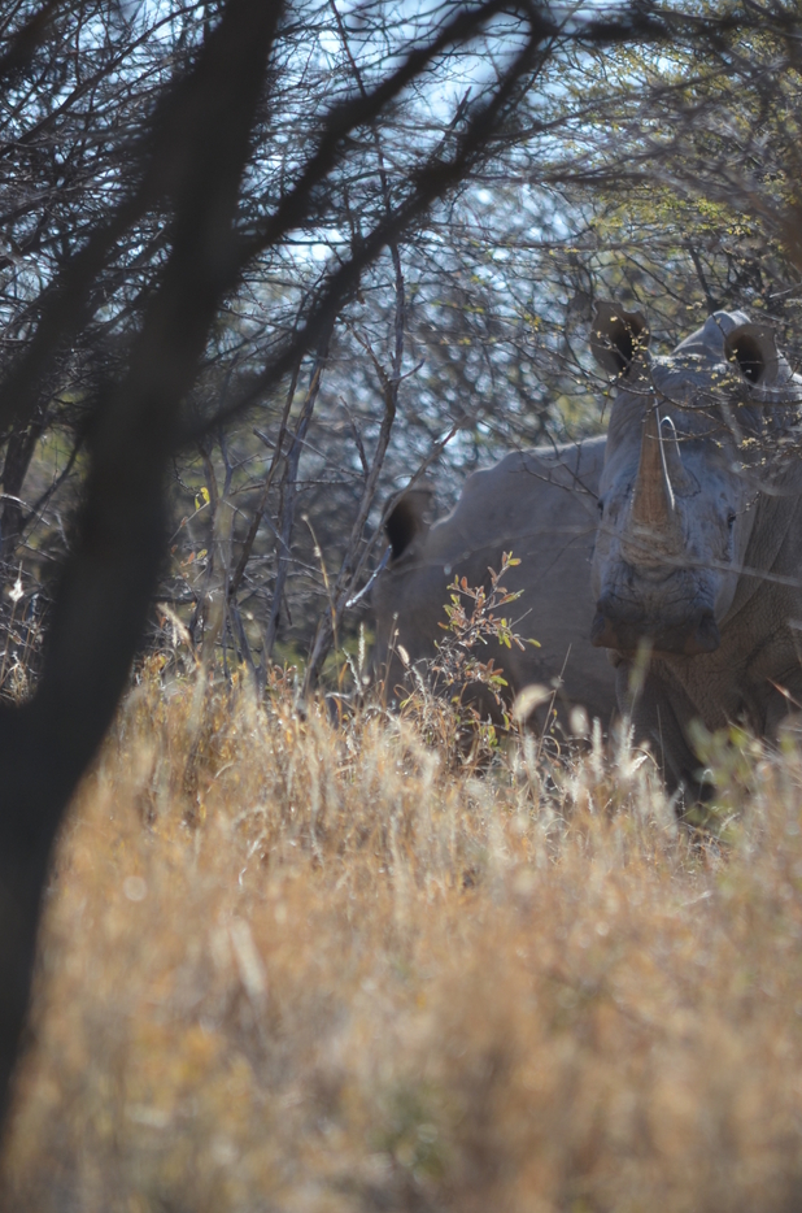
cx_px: 513
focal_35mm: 617
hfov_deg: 2.2
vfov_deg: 3.4
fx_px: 20724
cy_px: 571
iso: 200
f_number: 5.6
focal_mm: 300
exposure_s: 1/500
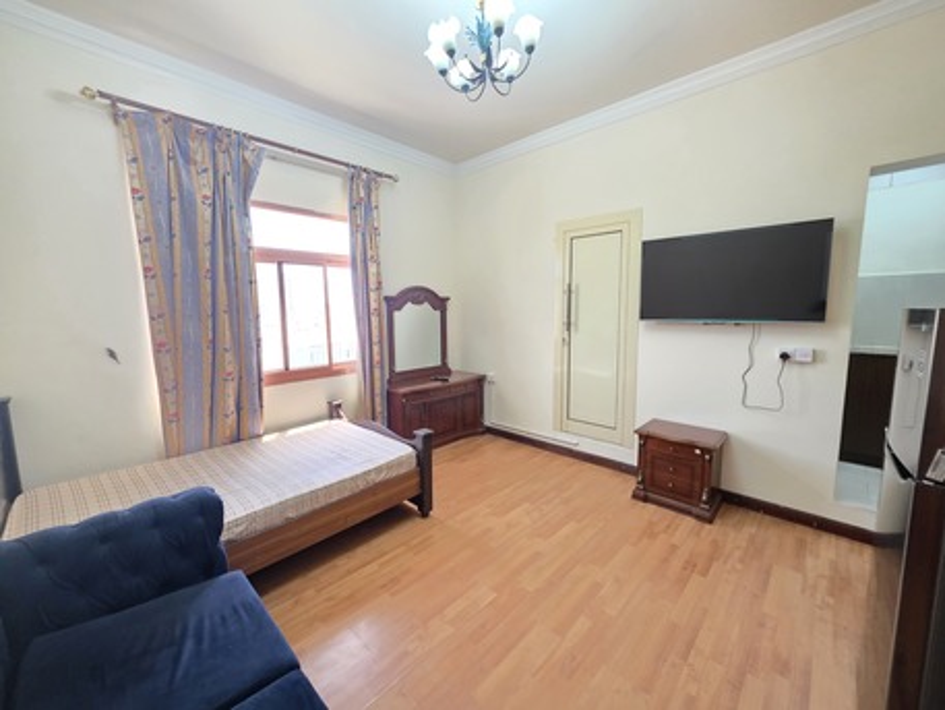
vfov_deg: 89.9
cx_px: 472
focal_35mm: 13
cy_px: 355
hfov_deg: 106.2
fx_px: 355
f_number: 1.9
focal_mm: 2.2
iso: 500
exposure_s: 1/50
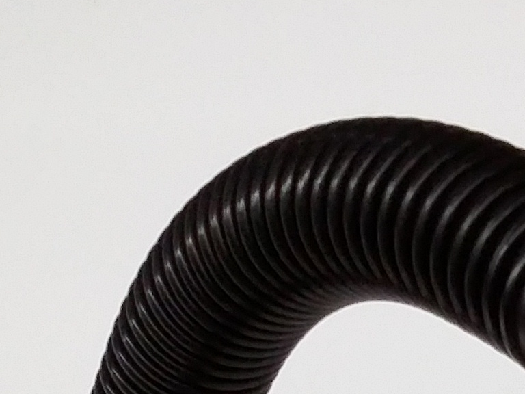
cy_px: 824
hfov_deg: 13.2
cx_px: 930
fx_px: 2063
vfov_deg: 10.0
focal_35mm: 136
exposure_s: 1/24
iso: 200
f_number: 2.4
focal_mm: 3.4
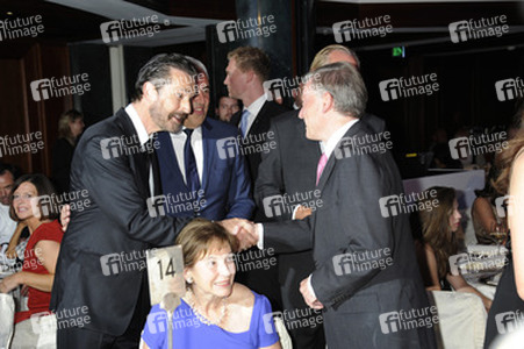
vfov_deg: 23.3
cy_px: 174
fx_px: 844
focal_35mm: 58
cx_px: 262
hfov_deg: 34.5
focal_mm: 58
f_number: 5.6
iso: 1000
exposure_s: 1/50
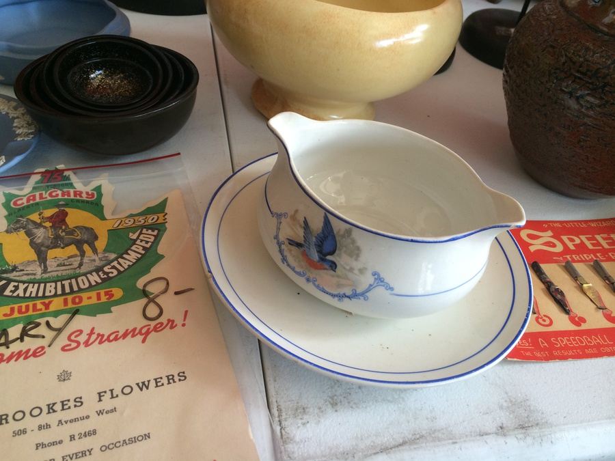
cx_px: 308
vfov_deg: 46.8
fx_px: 533
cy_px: 230
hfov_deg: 60.0
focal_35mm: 30
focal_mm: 4.12
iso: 64
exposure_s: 1/100
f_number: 2.2
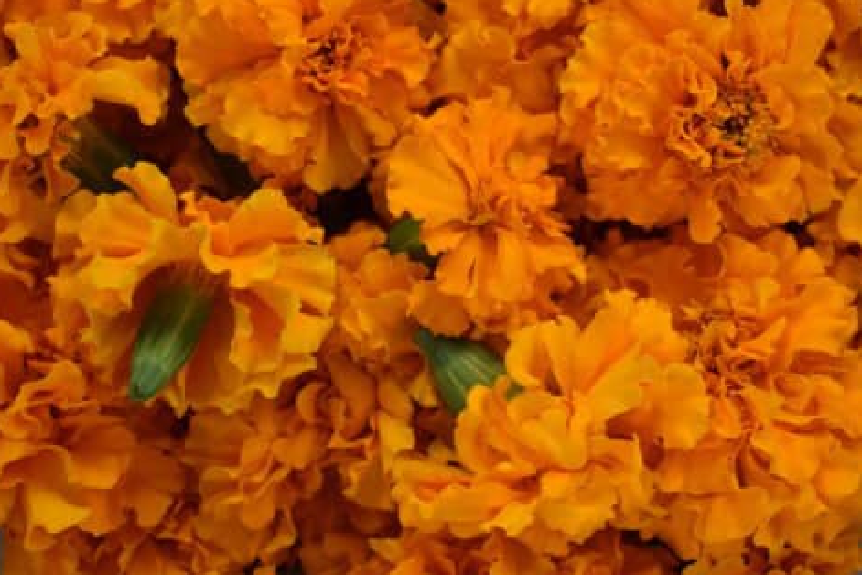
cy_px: 240
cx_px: 441
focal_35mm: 65
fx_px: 1556
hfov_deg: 31.0
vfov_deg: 20.9
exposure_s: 1/100
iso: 400
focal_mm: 34
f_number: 5
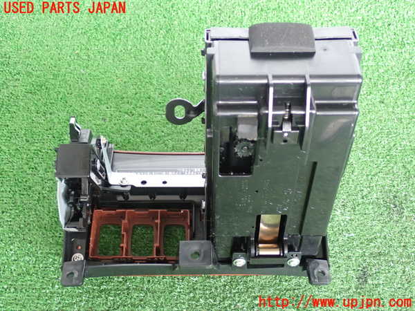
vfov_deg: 32.9
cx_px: 208
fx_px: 528
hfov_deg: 42.9
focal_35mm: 44
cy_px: 156
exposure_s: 1/40
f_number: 2.9
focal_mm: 7.84
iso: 400
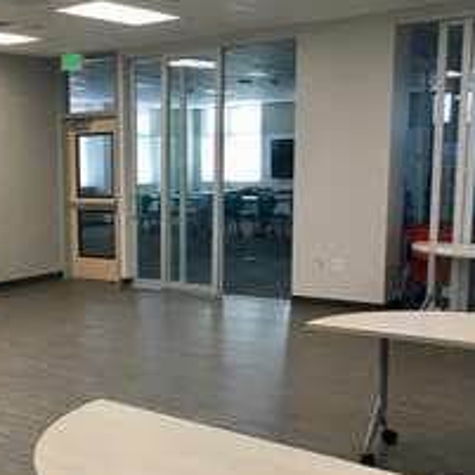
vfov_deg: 33.2
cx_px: 104
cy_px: 295
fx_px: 792
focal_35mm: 51
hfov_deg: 32.6
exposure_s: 1/30
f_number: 2.2
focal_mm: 4.15
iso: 40
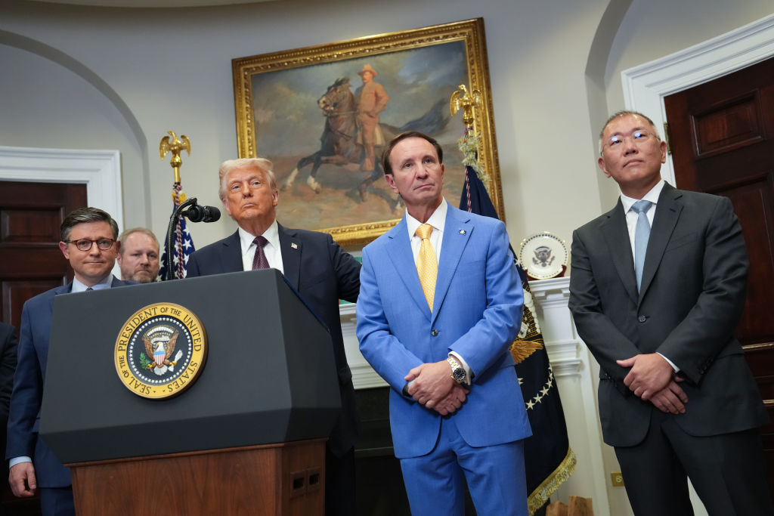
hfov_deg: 44.5
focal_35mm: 44
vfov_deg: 30.5
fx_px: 946
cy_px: 258
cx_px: 387
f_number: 2.8
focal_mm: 44
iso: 3200
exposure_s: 1/320
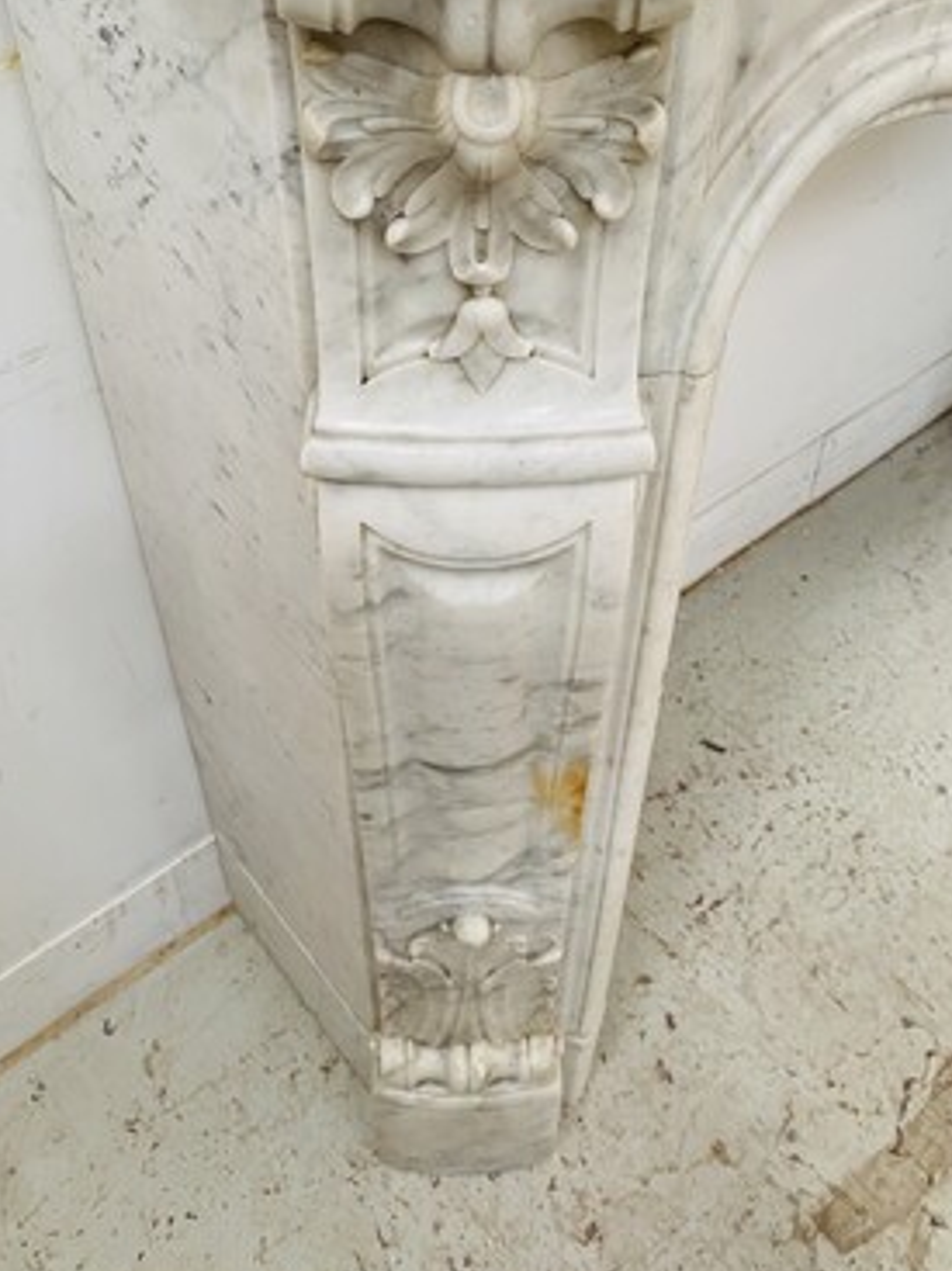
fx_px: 1247
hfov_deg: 41.8
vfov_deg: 53.6
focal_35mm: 34
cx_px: 478
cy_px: 513
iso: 125
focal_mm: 4.25
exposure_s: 1/74
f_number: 1.8
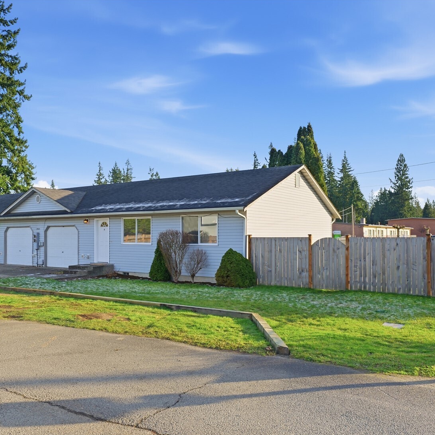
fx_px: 412
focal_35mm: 29
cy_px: 224
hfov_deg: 55.6
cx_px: 223
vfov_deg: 55.6
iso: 500
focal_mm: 22
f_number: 10
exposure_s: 1/1600
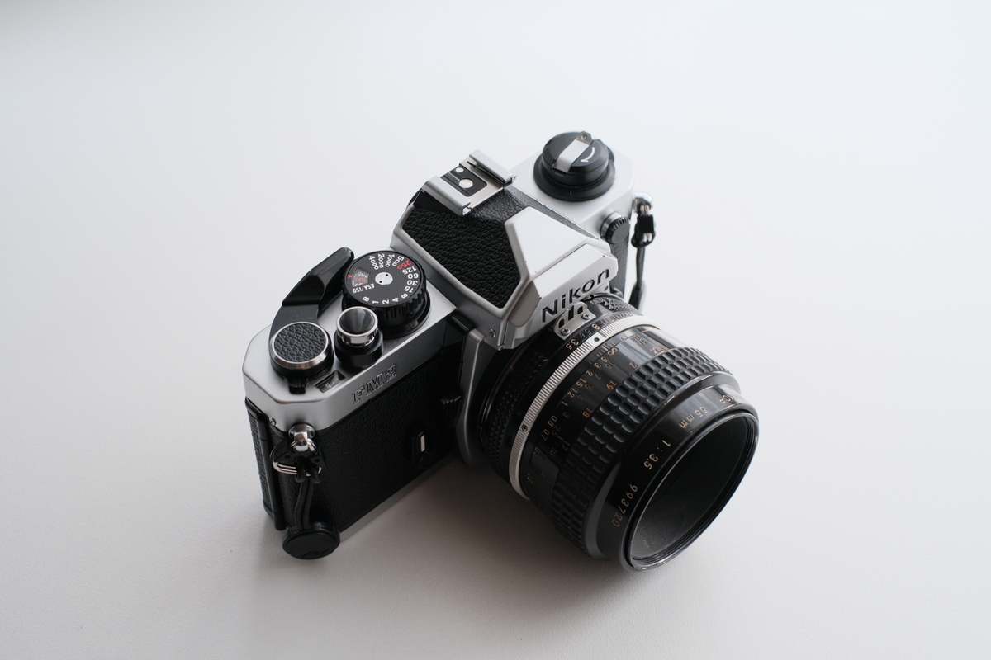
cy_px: 330
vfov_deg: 25.5
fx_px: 1459
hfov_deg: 37.5
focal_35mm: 53
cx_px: 496
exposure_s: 1/10
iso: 640
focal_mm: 35
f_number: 5.6
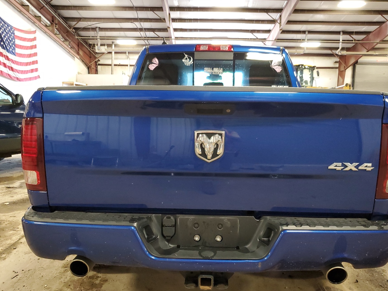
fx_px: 336
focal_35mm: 30
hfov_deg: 59.9
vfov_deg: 46.6
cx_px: 206
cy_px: 167
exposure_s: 1/30
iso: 324
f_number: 1.5
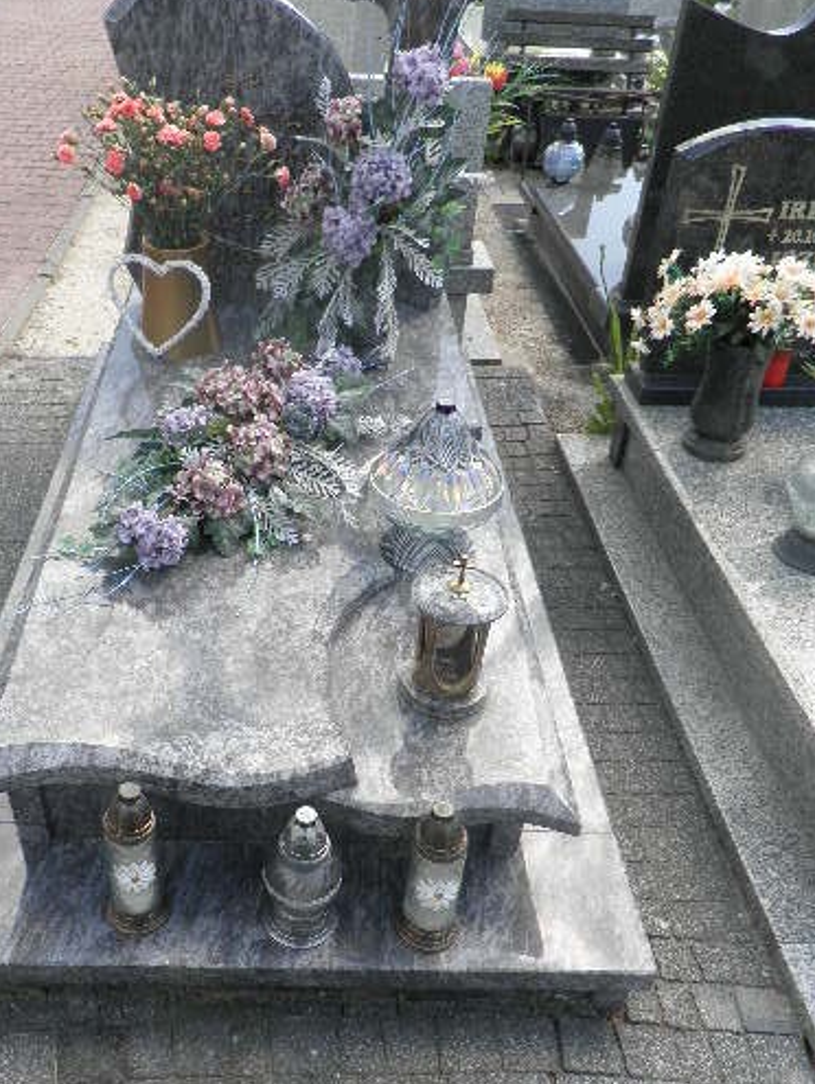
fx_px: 972
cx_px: 291
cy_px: 615
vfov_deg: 58.1
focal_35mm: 31
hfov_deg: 45.0
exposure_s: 1/250
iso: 64
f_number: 3.3
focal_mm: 4.3
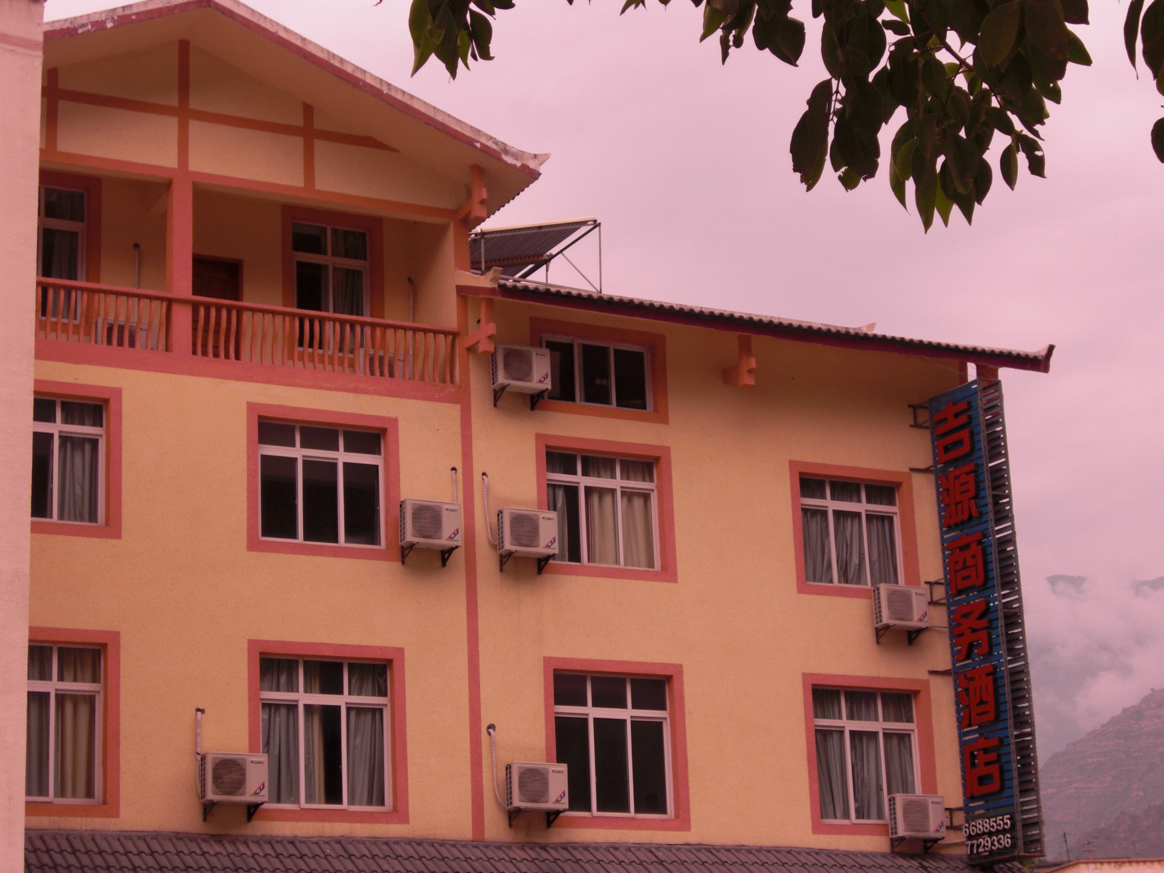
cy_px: 436
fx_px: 2488
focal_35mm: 74
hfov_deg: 26.3
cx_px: 582
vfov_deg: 19.9
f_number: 4.2
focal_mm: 13.1
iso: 50
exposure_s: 1/500
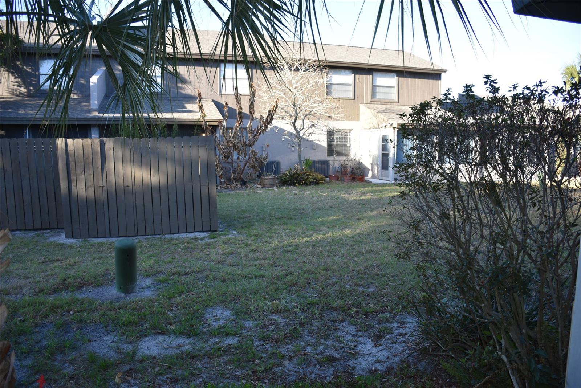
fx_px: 436
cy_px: 194
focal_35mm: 27
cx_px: 290
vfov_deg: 48.0
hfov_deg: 67.3
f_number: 3.5
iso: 200
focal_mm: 18
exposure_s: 1/250
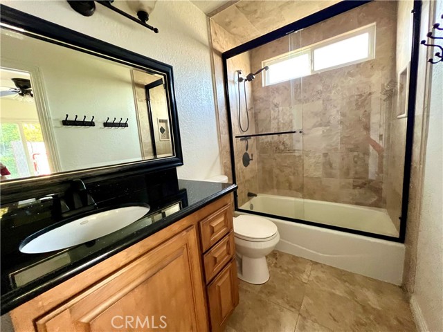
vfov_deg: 89.9
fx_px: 166
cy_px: 166
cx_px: 222
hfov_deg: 106.2
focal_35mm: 13
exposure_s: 1/60
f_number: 1.8
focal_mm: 1.57
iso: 640
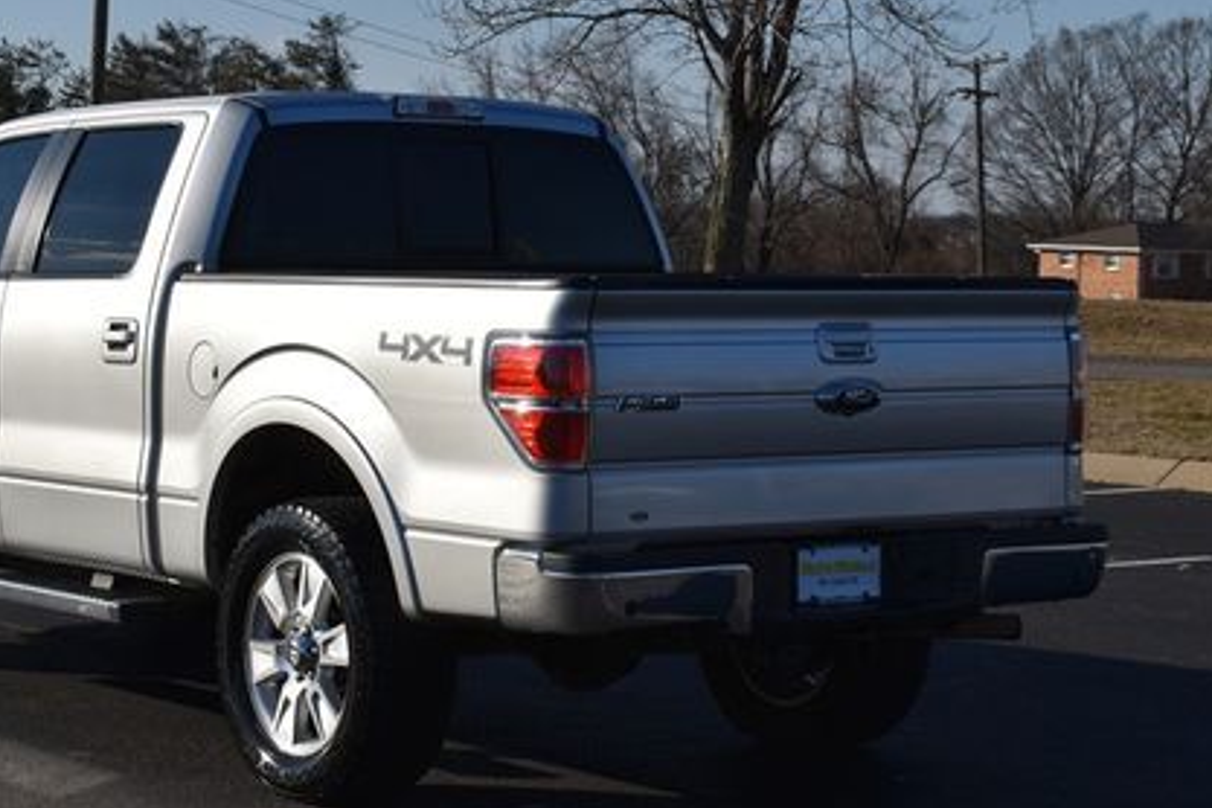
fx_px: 3097
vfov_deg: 14.8
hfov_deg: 22.1
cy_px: 266
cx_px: 485
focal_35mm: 92
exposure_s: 1/400
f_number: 10
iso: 100
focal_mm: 40
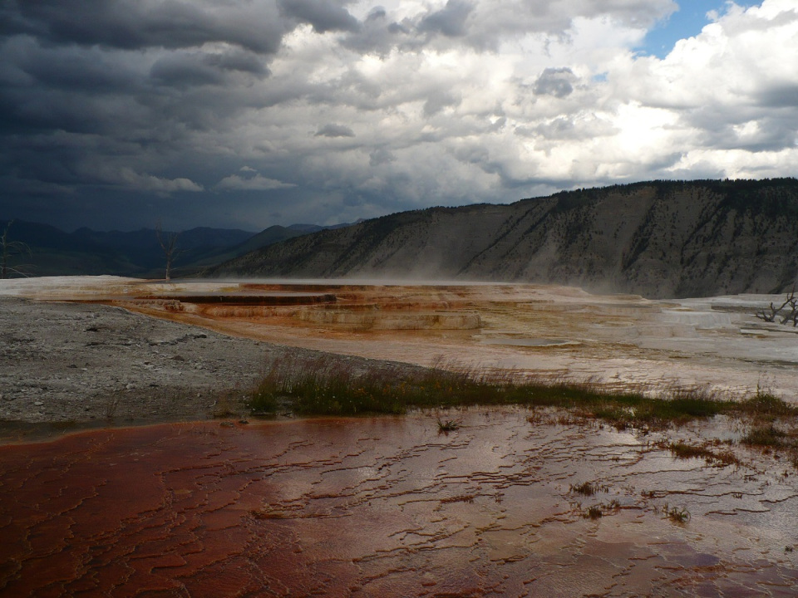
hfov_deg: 50.1
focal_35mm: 37
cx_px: 399
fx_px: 853
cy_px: 299
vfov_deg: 38.7
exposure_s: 1/200
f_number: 8
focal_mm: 6.1
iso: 100
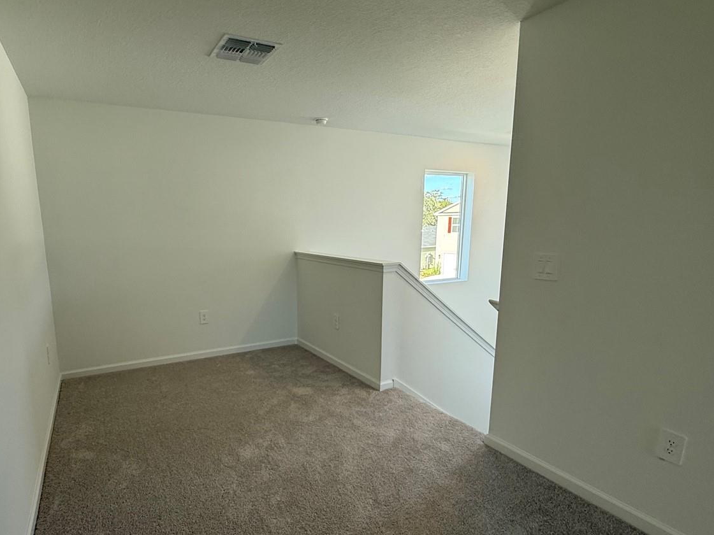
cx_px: 290
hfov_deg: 80.9
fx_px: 413
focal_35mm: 20
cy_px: 296
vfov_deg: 65.8
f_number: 2.2
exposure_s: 1/120
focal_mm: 2.22
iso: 100
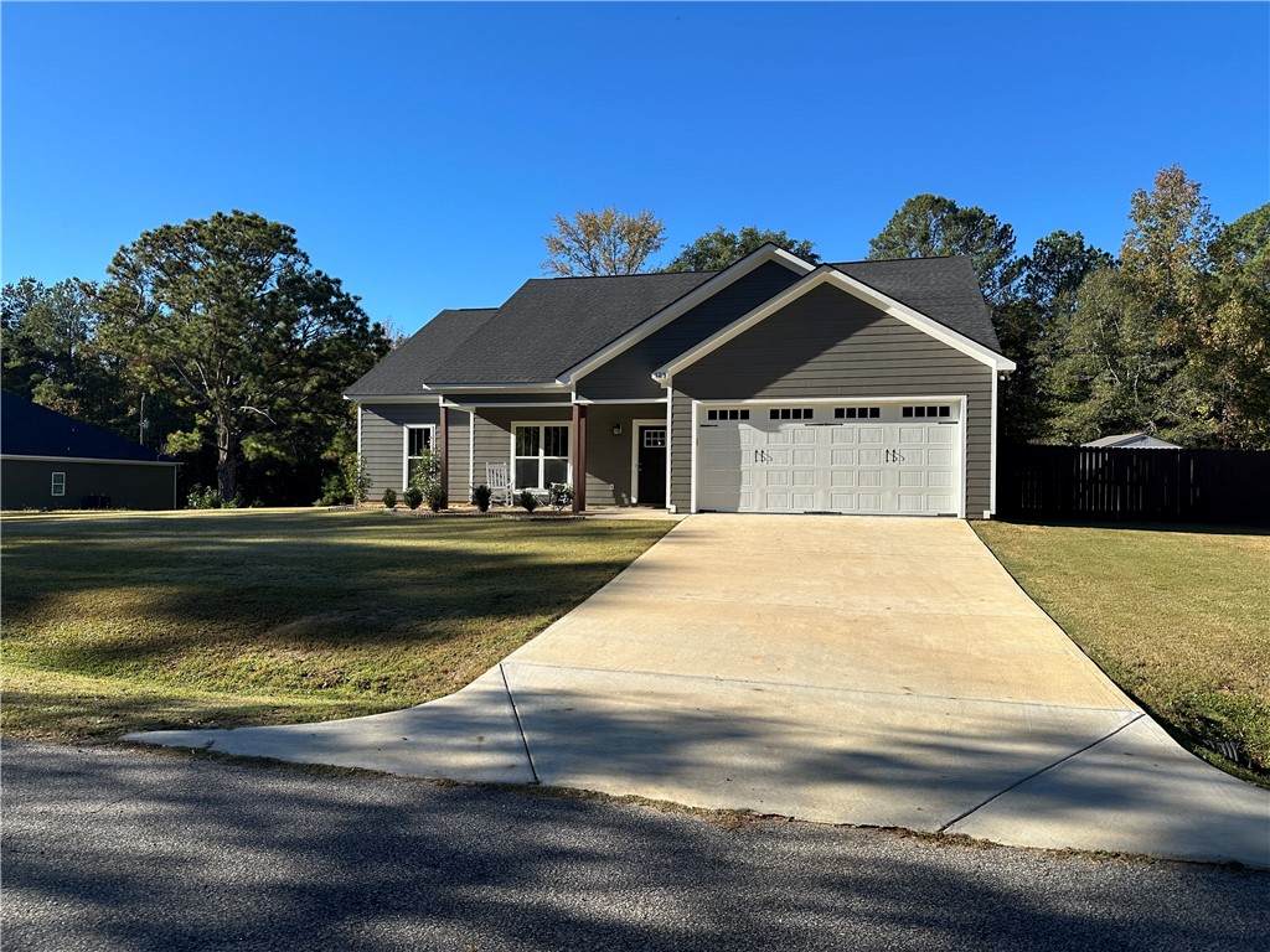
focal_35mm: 24
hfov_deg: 71.6
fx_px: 881
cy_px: 476
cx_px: 635
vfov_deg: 56.8
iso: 80
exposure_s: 1/3247
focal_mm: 6.86
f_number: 1.78
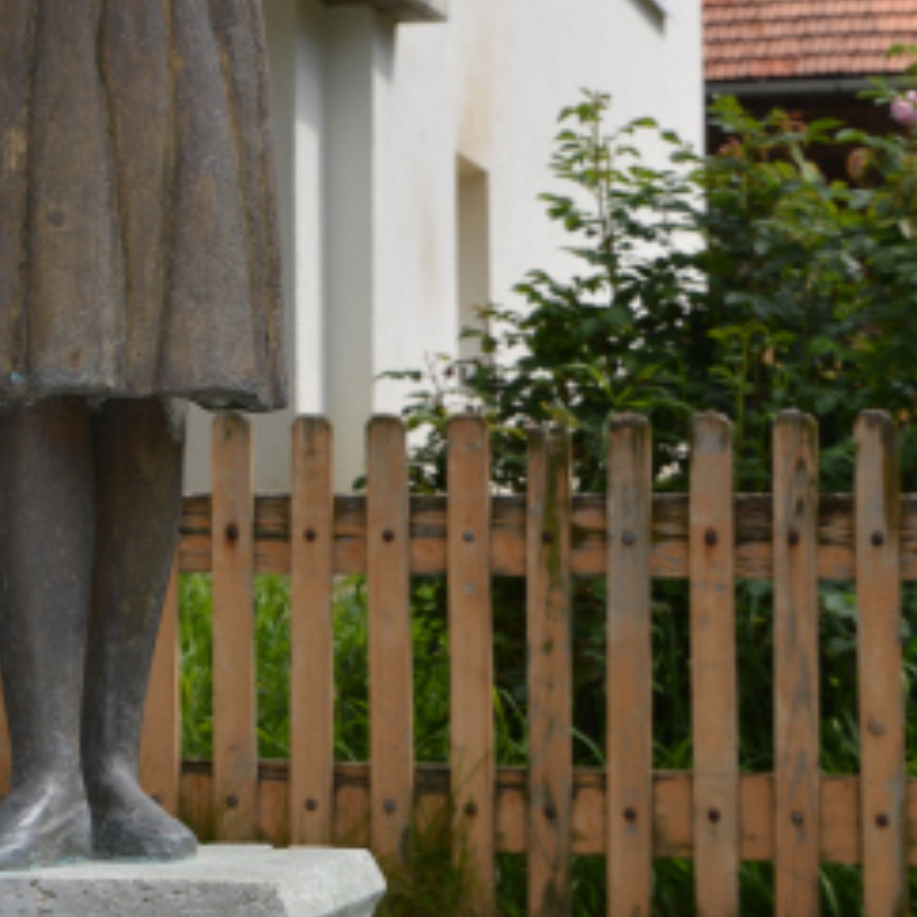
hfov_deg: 13.2
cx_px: 49
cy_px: 256
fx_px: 3926
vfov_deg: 13.3
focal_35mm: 131
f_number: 7.1
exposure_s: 1/200
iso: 100
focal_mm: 46
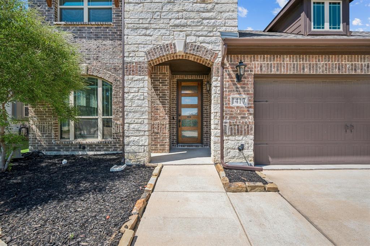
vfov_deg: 79.2
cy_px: 123
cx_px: 185
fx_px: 149
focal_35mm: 14
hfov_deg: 102.3
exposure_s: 1/800
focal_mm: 14.5
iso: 200
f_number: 8
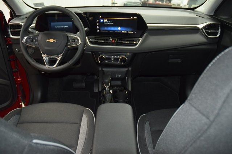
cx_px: 116
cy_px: 77
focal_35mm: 27
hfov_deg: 67.4
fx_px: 174
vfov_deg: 48.0
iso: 2000
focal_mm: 18
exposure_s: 1/50
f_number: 3.5
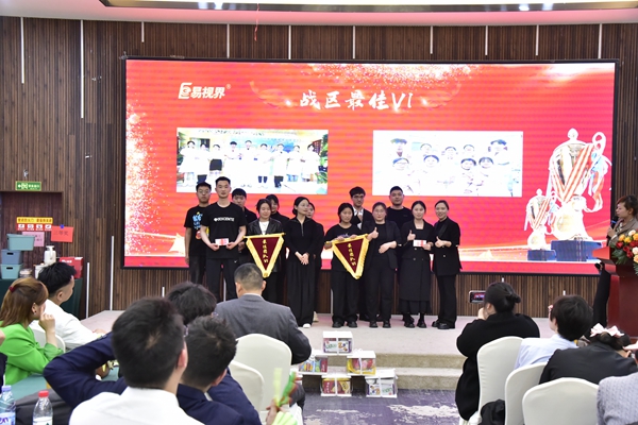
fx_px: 780
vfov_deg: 30.5
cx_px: 319
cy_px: 212
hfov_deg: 44.5
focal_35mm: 44
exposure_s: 1/200
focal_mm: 44
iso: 6400
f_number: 5.6
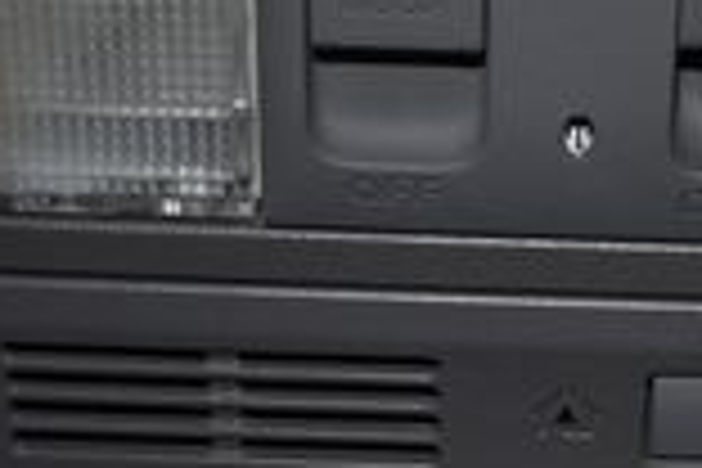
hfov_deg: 17.8
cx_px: 774
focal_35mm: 111
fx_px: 2164
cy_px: 295
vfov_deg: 12.3
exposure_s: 1/125
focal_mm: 18
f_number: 3.5
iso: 160
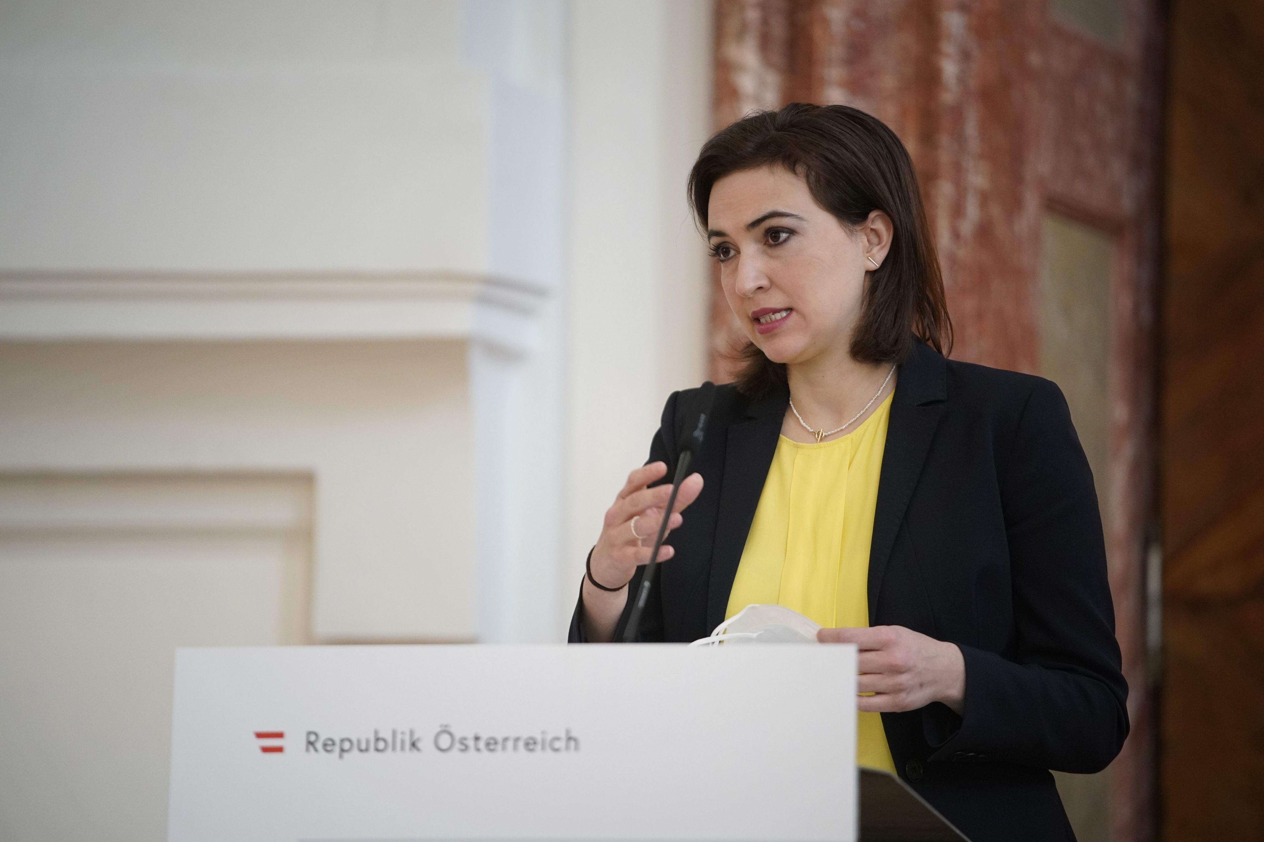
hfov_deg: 10.3
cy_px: 421
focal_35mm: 200
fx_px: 7022
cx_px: 632
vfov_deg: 6.9
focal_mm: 200
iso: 4000
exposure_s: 1/640
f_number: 2.8
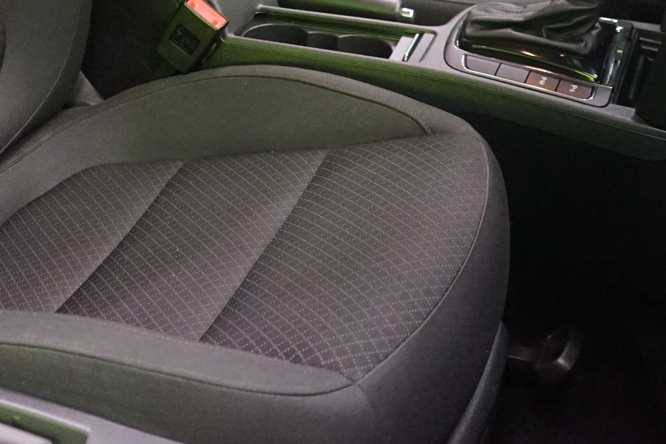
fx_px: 1240
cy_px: -69
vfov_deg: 19.3
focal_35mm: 67
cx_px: 91
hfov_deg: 29.1
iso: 6400
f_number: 3.5
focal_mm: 28
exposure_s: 1/125
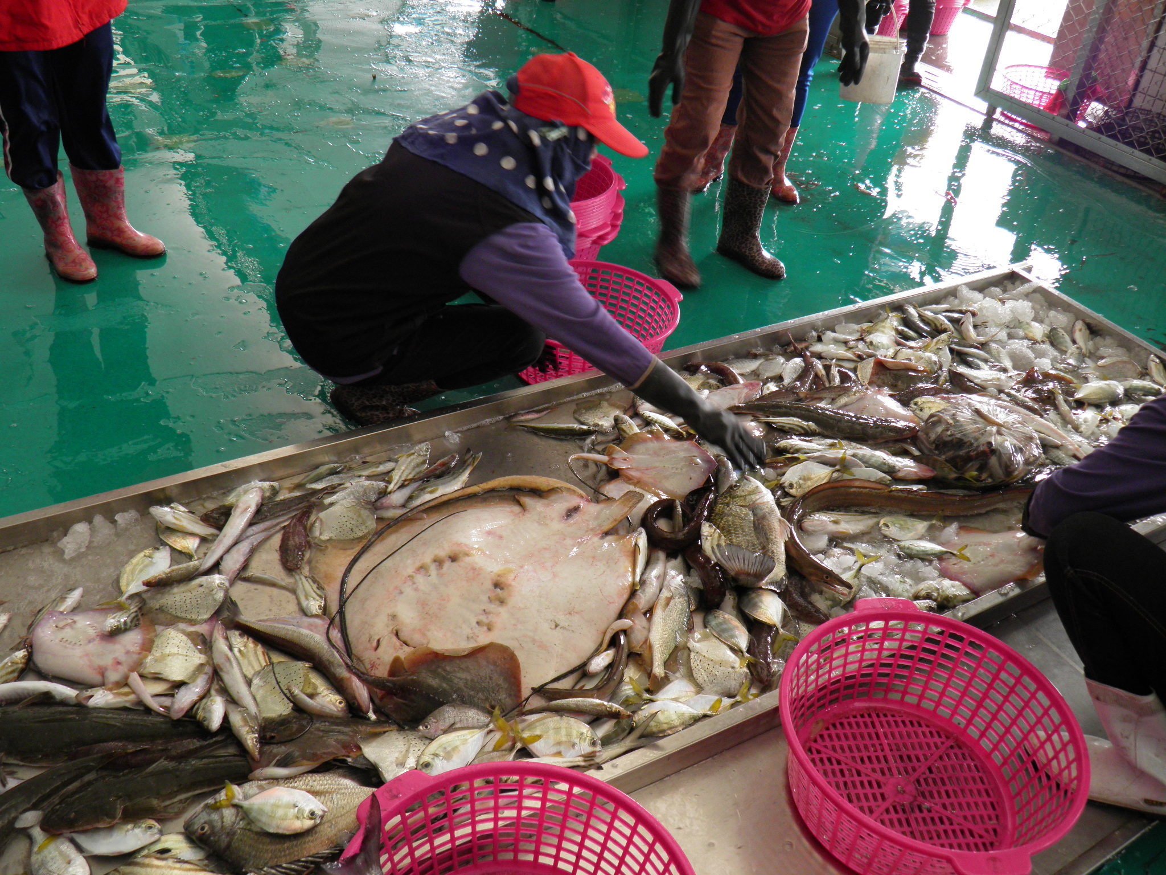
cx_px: 583
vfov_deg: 46.8
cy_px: 438
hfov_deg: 60.0
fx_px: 1011
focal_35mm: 30
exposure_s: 1/30
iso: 125
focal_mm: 5.5
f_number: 3
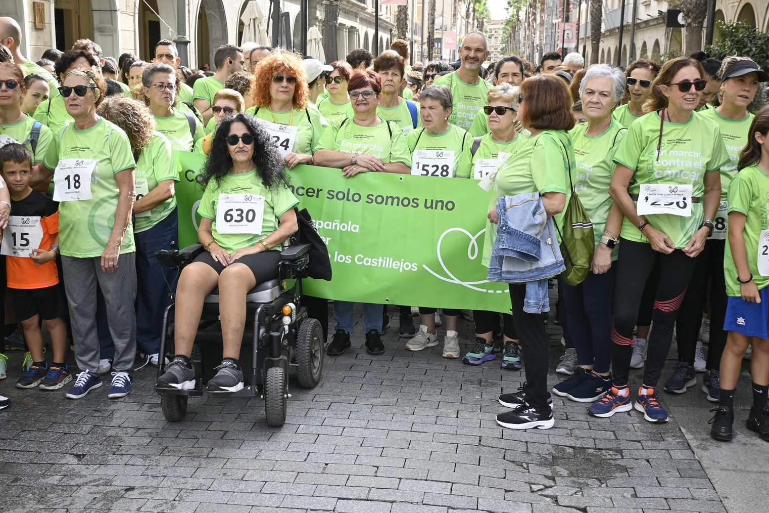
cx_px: 377
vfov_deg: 32.0
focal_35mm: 42
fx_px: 892
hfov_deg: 46.6
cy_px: 256
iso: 400
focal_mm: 26.5
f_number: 5
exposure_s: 1/800
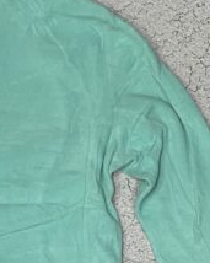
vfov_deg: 26.3
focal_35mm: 71
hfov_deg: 20.6
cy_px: 211
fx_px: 552
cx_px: -20
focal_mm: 4.2
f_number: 1.6
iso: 160
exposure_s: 1/50
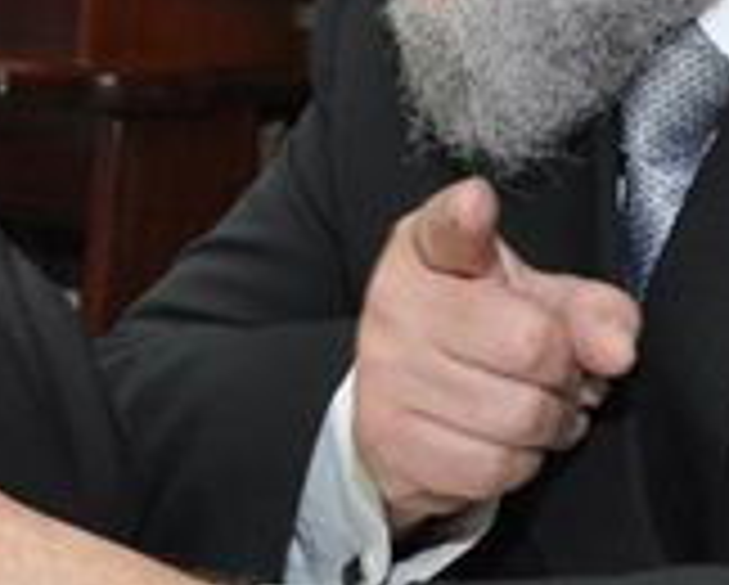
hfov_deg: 13.8
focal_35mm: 139
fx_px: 2999
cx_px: 144
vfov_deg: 11.0
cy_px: -74
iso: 640
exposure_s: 1/60
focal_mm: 25
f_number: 5
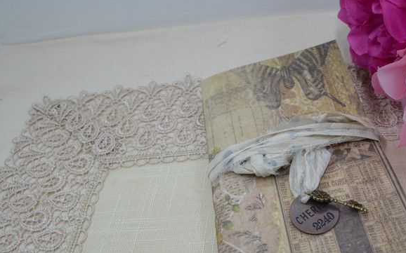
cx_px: 279
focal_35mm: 38
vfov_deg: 33.5
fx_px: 420
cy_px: 150
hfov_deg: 50.4
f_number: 8
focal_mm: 18
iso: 400
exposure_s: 1/60
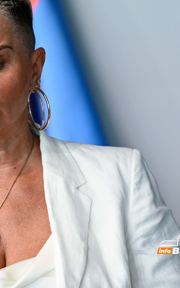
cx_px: 8
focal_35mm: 258
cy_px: 122
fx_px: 2026
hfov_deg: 5.1
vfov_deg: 8.1
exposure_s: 1/125
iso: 1600
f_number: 2.8
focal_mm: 145
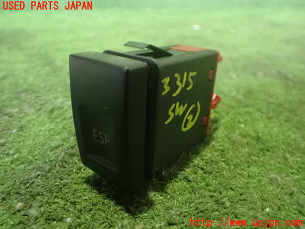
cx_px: 152
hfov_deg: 60.0
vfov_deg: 46.8
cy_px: 114
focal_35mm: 30
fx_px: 264
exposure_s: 1/30
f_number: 2.3
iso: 1600
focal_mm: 5.4
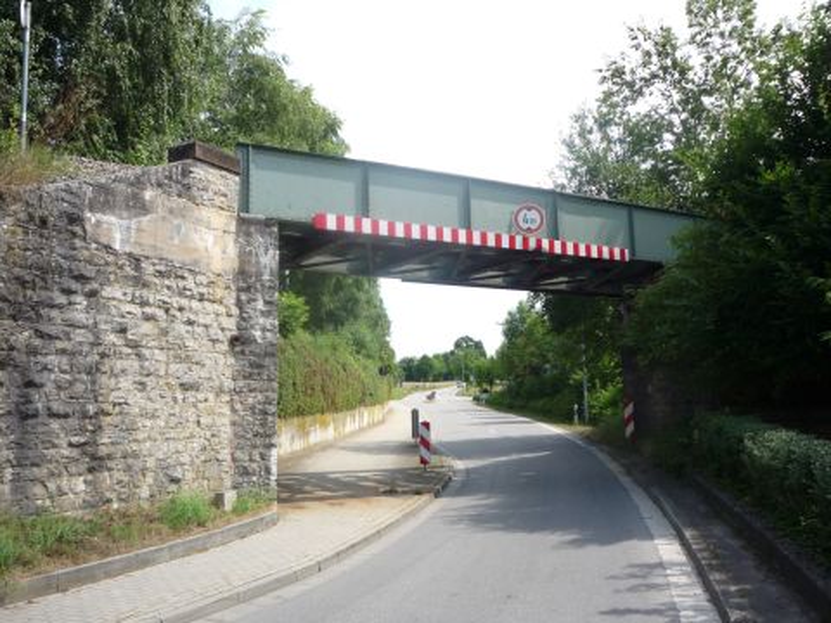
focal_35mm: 32
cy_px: 312
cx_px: 416
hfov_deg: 56.8
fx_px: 768
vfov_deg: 44.2
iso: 100
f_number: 4
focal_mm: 5.2
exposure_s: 1/320
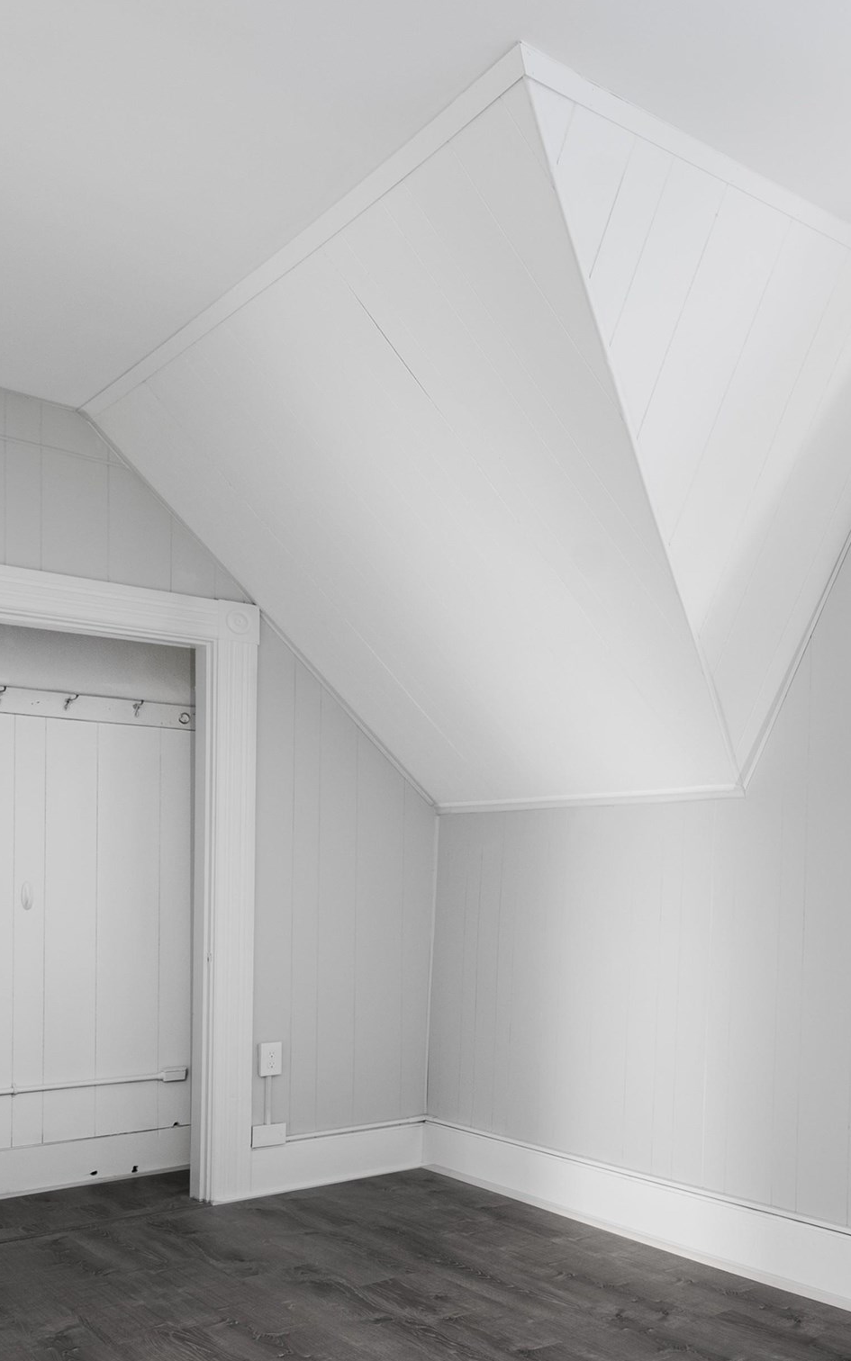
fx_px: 1150
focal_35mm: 31
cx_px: 794
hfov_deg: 37.4
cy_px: 879
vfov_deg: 60.1
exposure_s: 1/6
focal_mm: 10
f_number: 10
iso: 320
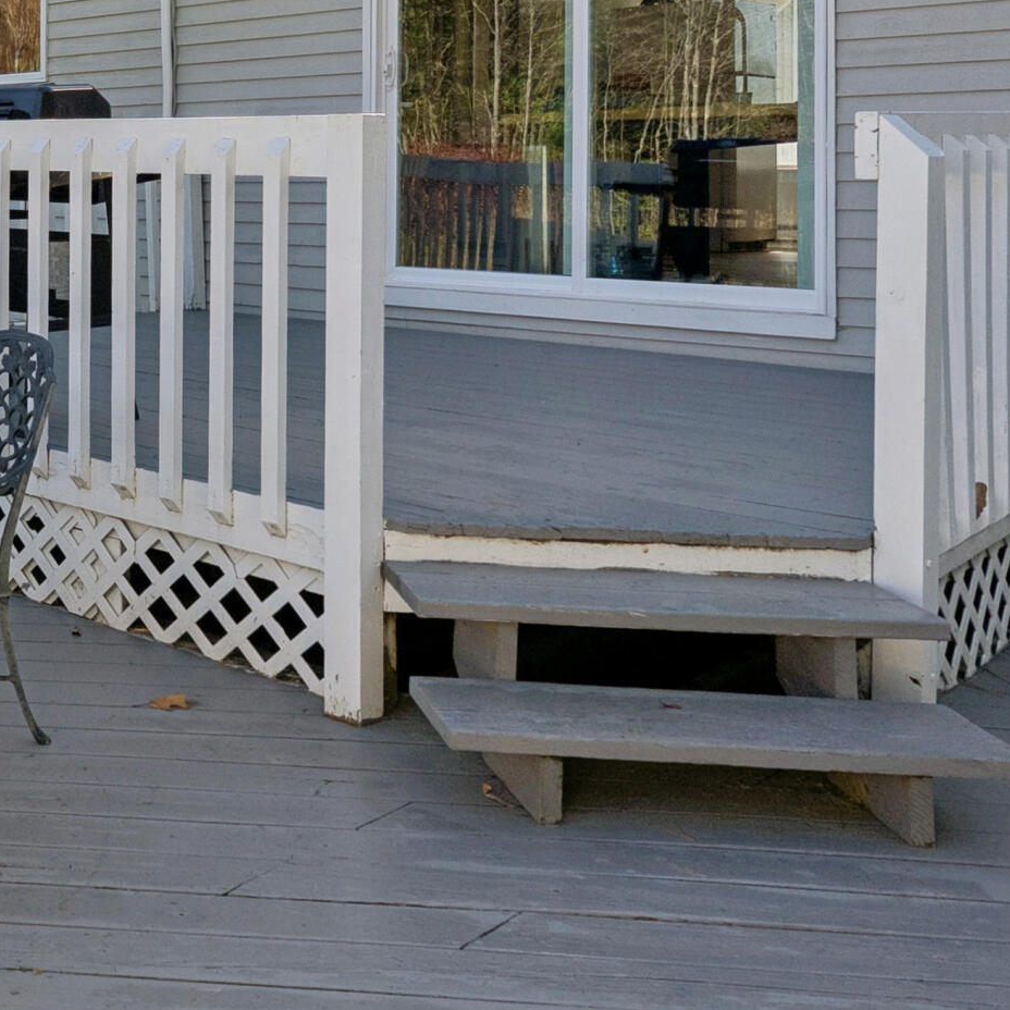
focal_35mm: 44
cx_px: -225
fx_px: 1452
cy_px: 212
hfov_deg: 31.6
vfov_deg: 37.1
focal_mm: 16
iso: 320
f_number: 7.1
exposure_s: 1/800
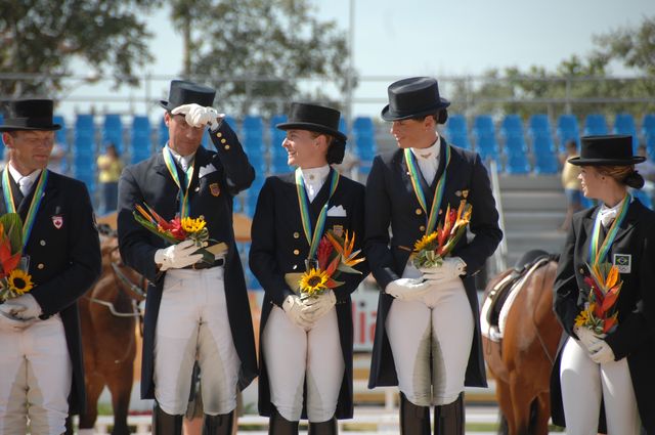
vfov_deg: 4.6
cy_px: 218
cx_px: 328
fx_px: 5451
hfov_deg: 6.9
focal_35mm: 300
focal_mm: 200
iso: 200
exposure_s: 1/500
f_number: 5.6
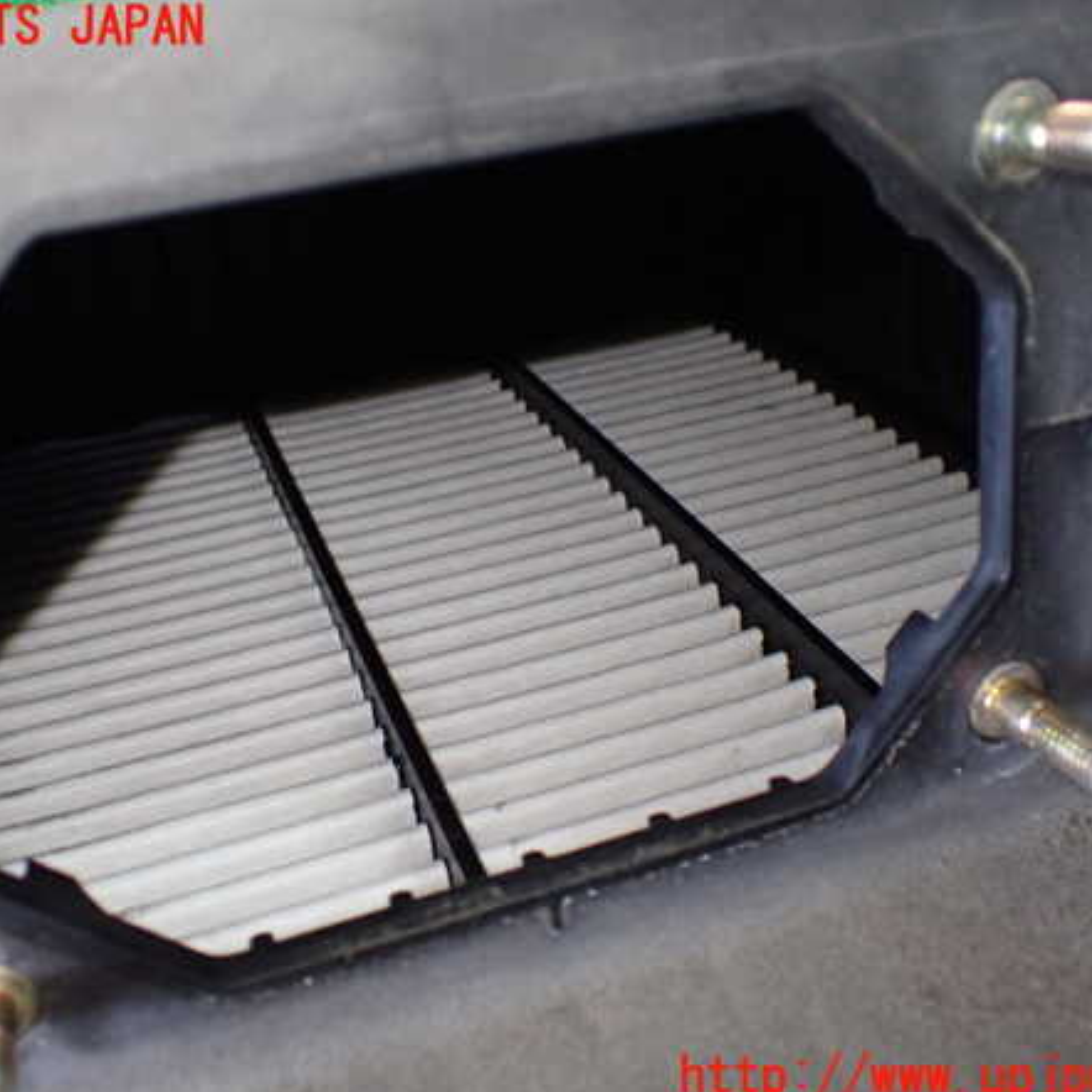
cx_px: 497
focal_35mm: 36
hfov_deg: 46.0
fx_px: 1285
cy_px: 553
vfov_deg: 46.0
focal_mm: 5.4
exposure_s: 1/125
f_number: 2.3
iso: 640
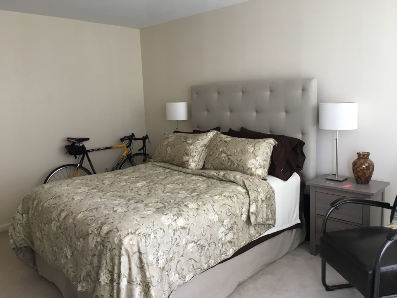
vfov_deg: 48.2
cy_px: 149
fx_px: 333
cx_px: 198
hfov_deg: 61.7
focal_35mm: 29
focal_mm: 4.15
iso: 64
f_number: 2.2
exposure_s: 1/30
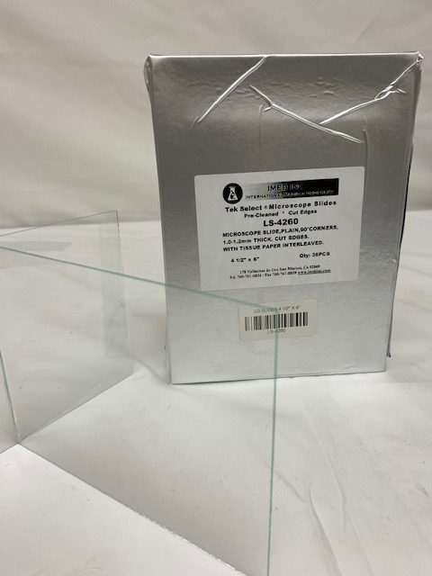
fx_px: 433
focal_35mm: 26
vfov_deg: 67.3
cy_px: 288
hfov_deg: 53.1
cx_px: 216
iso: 40
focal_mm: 4.25
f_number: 1.8
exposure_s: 1/120
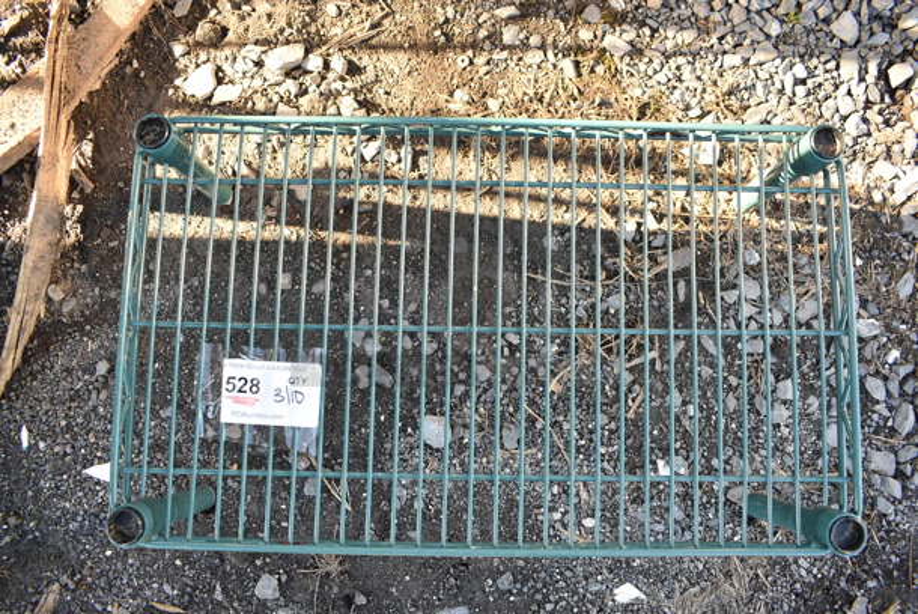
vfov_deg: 48.0
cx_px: 459
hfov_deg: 67.3
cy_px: 307
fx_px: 689
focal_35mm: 27
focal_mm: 18
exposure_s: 1/125
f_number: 5.6
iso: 400
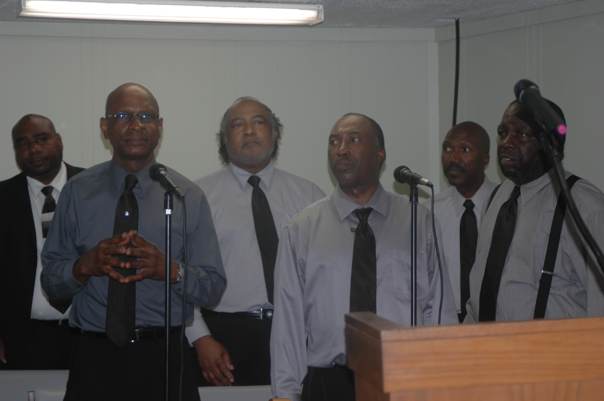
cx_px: 302
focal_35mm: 93
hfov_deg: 21.9
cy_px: 200
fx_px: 1558
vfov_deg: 14.7
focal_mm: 62
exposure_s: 1/60
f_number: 4.5
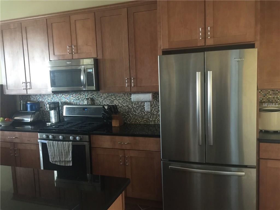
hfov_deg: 61.7
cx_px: 140
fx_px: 235
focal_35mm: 29
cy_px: 105
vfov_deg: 48.2
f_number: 2.2
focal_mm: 4.15
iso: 100
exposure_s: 1/8
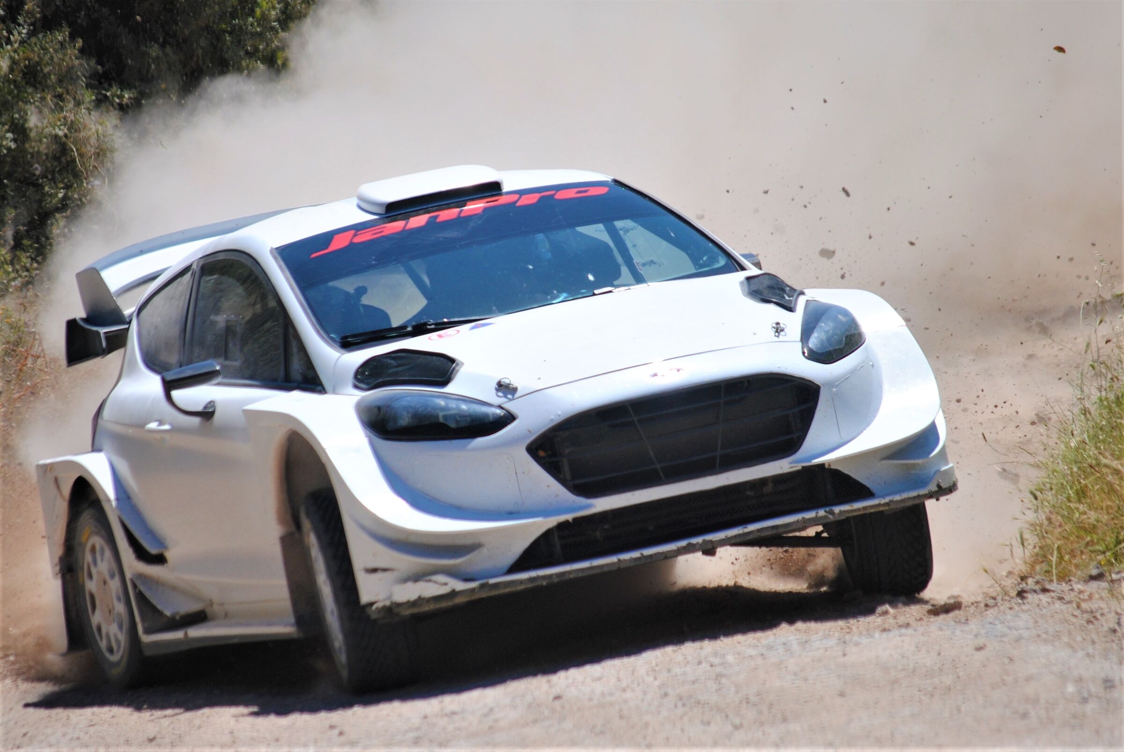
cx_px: 562
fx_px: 7503
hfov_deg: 8.6
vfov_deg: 5.7
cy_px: 376
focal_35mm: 240
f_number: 5.3
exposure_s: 1/1600
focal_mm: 160
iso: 200
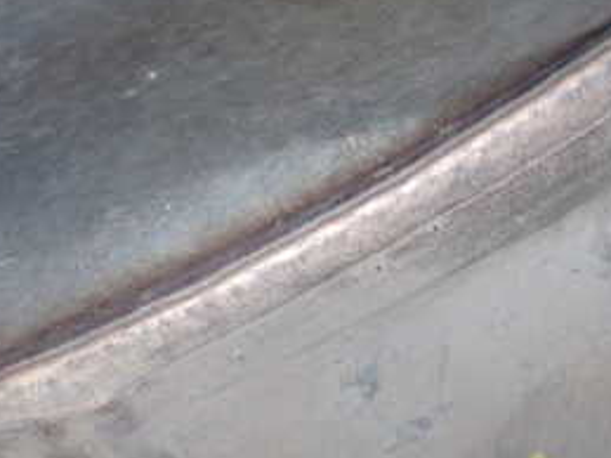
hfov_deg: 22.0
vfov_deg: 16.4
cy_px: -12
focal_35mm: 88
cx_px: 481
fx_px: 1553
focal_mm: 6.83
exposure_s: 1/40
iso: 500
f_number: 8
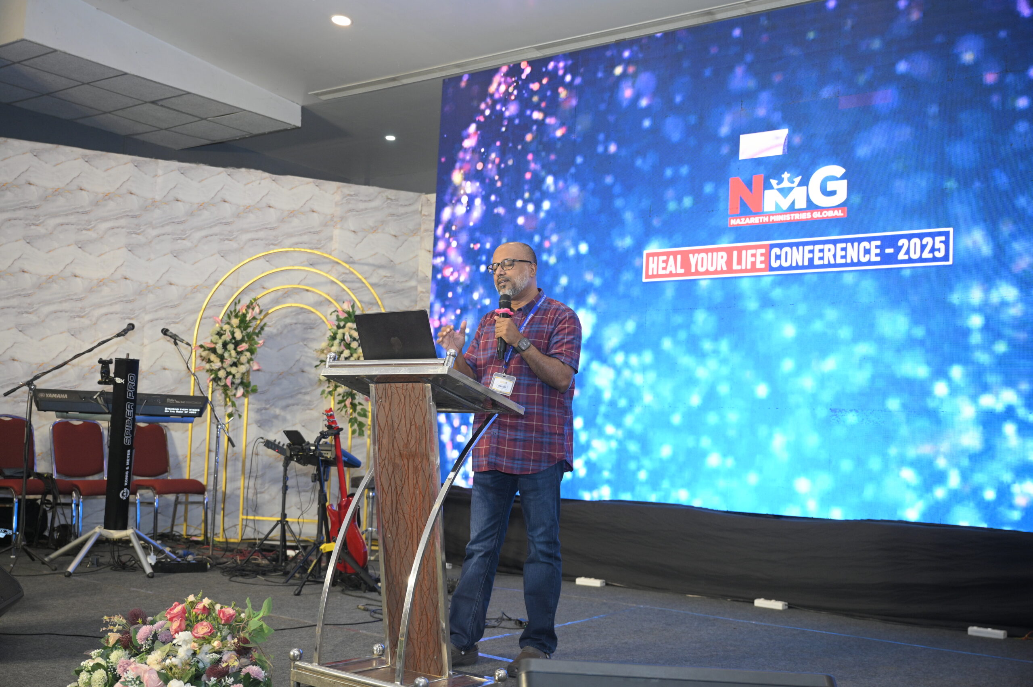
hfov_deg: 50.7
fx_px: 1090
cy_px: 344
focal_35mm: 38
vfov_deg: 35.0
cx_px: 516
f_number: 3.2
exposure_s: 1/160
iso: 1250
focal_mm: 38
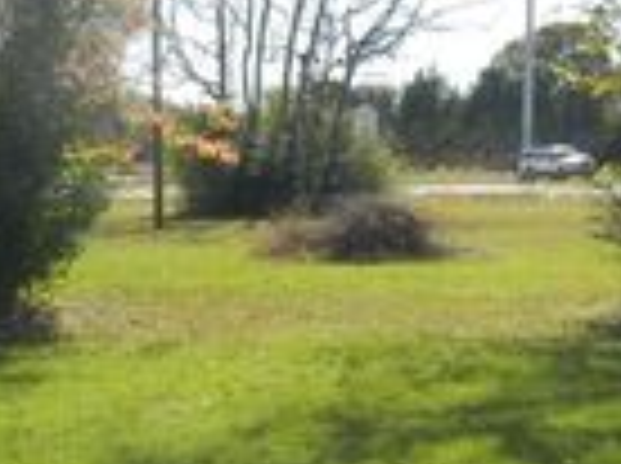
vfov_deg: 13.4
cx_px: 315
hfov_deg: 18.1
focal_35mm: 109
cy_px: 444
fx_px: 1952
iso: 160
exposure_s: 1/903
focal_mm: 5.4
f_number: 3.5
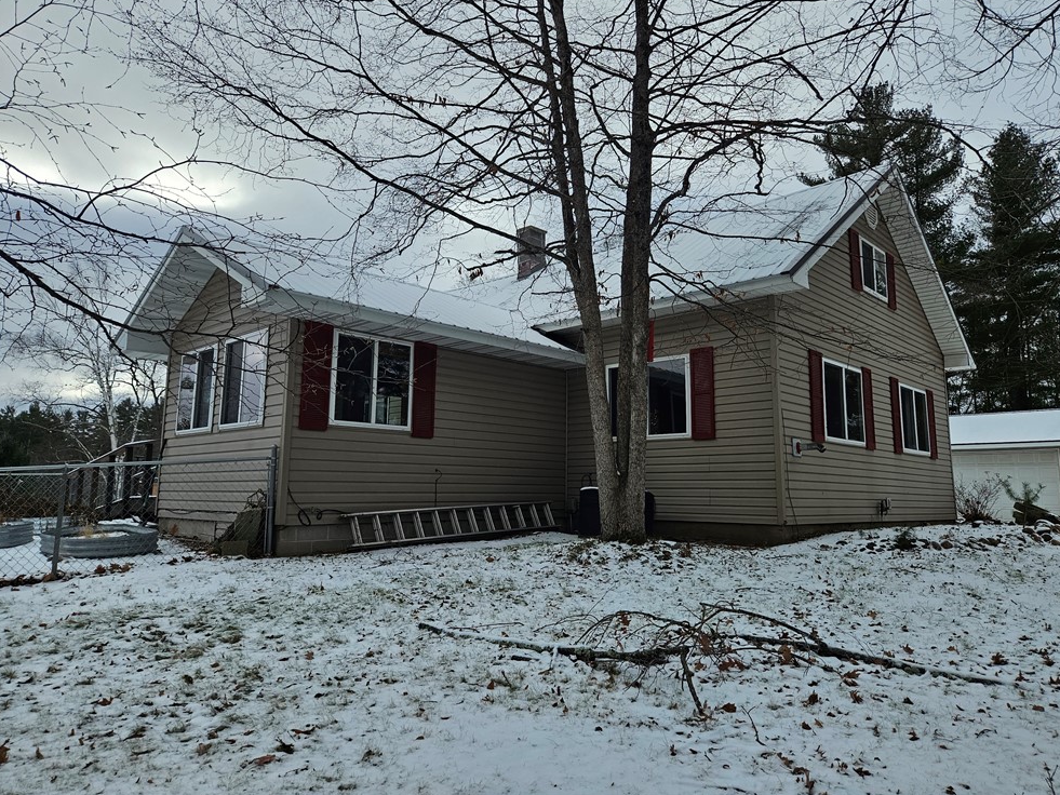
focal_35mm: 24
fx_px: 735
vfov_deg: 56.8
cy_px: 385
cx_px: 546
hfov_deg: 71.6
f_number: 1.8
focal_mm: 5.4
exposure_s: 1/1468
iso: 32
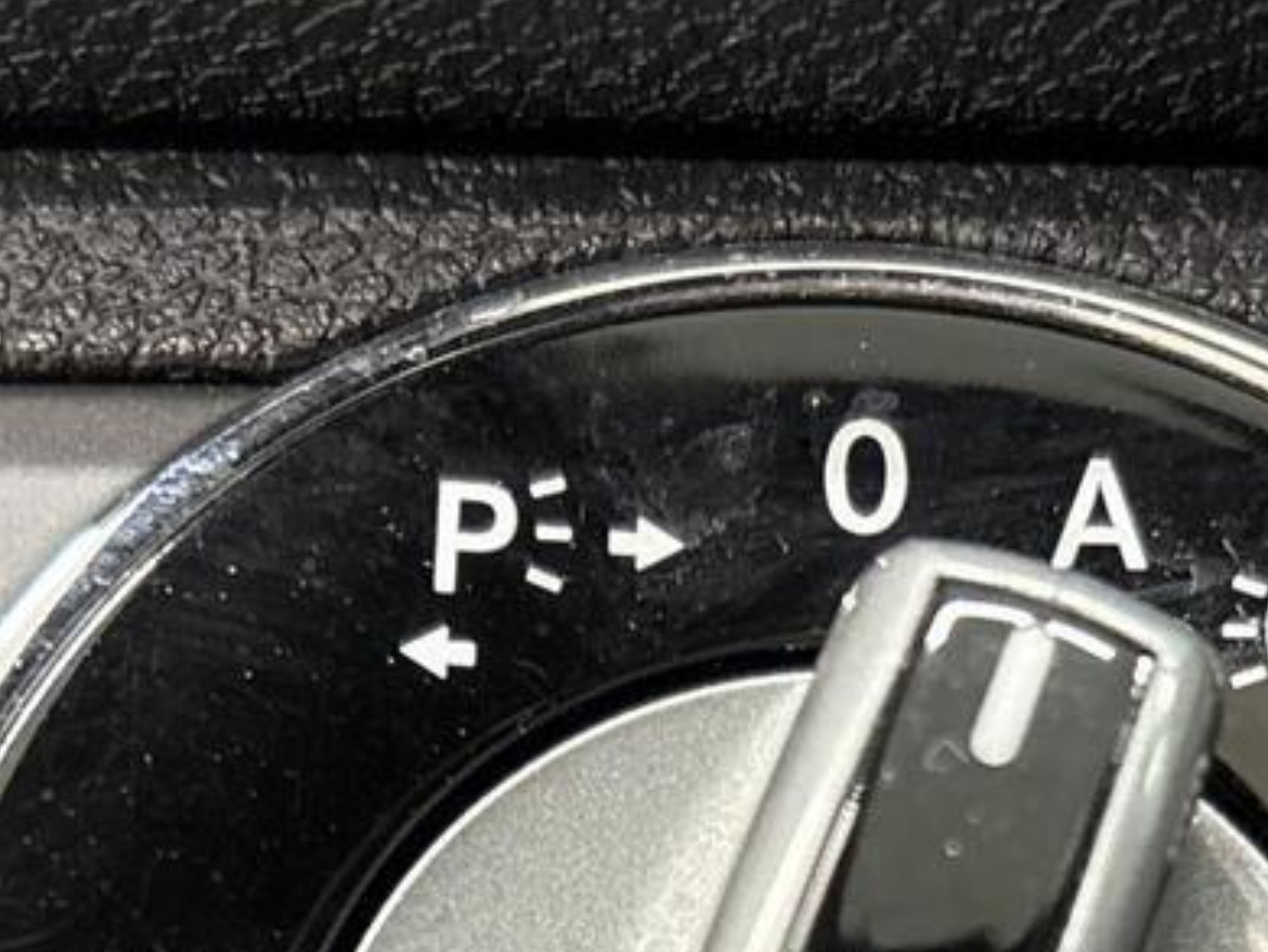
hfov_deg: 20.4
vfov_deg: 14.3
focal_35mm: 96
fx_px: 3519
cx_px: 725
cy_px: 1456
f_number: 1.6
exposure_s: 1/60
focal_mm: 5.96
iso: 320
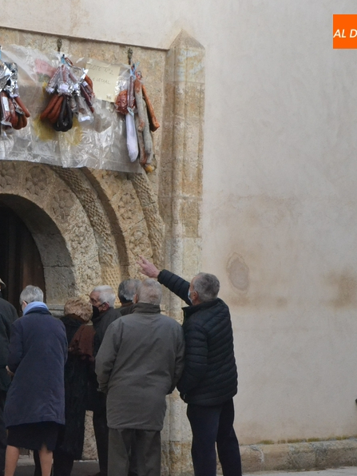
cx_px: 25
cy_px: 238
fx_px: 2695
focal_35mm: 196
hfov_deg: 7.6
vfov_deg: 10.1
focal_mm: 90
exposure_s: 1/2000
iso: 3200
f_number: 11
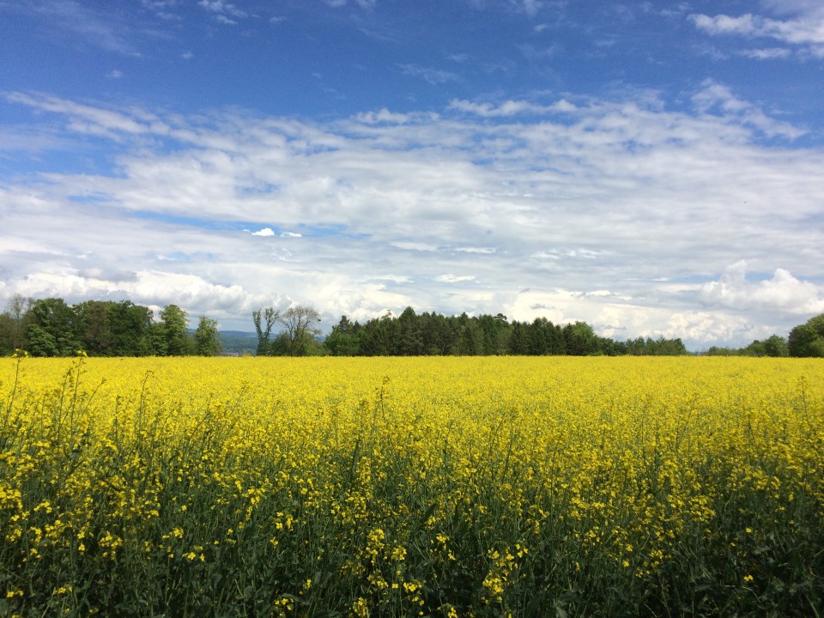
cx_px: 412
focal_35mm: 29
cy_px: 309
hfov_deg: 61.7
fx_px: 690
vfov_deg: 48.2
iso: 32
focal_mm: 4.15
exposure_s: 1/4115
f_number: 2.2
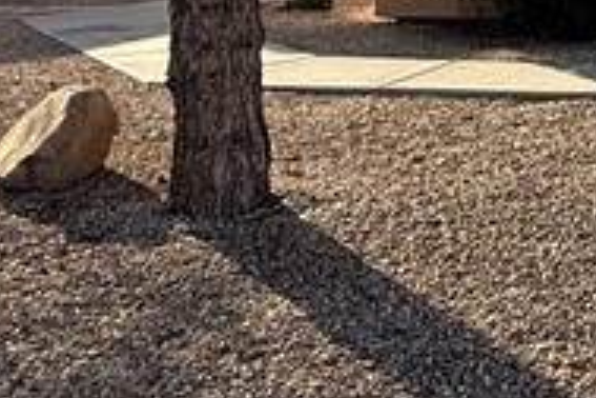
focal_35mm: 79
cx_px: 921
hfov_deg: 21.2
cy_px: -227
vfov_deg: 15.7
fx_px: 1308
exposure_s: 1/820
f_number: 2.2
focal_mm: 2.22
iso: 50
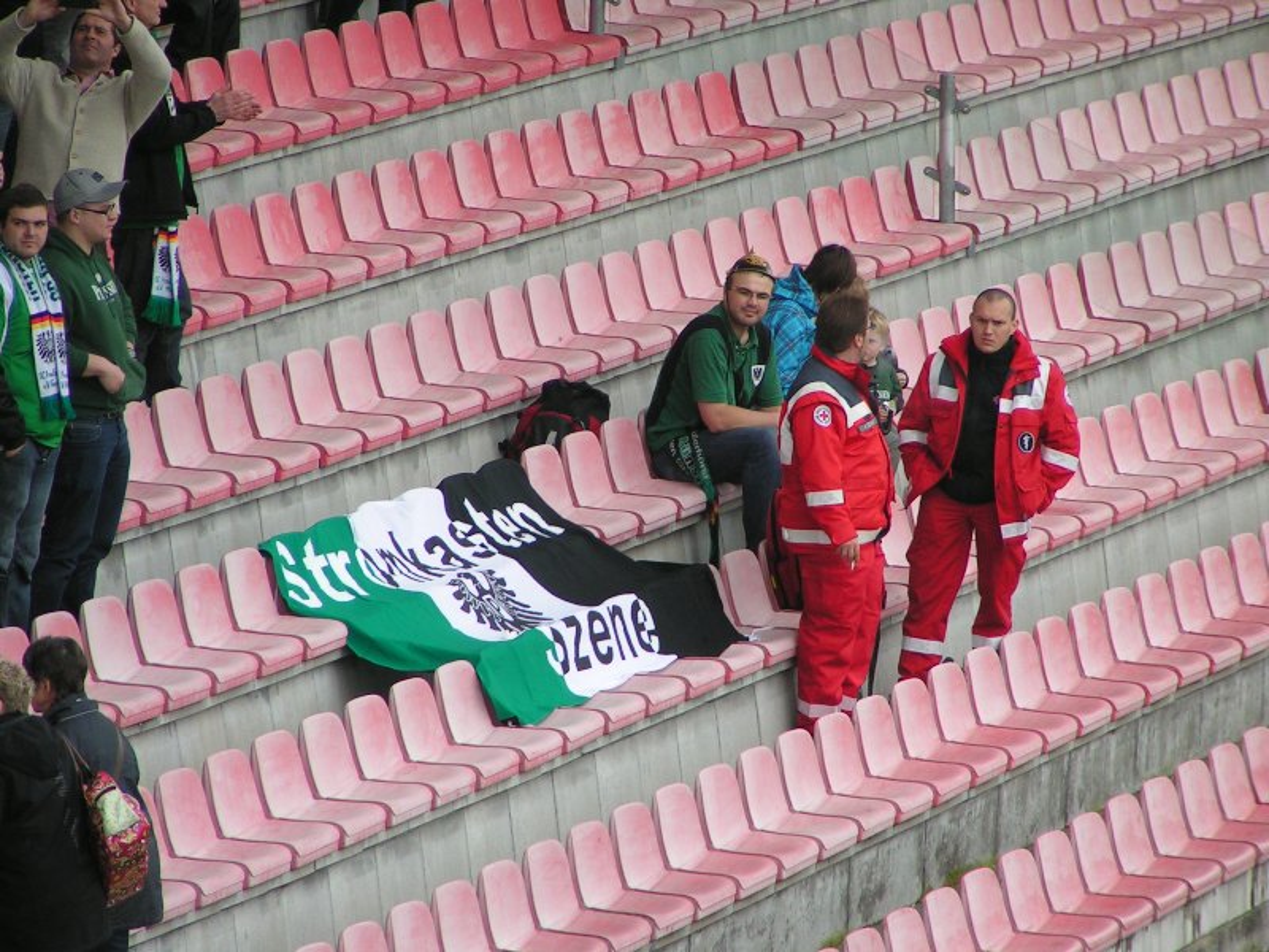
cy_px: 476
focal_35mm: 380
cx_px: 634
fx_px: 13931
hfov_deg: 5.2
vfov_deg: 3.9
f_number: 3.5
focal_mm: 58
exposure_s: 1/400
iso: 50
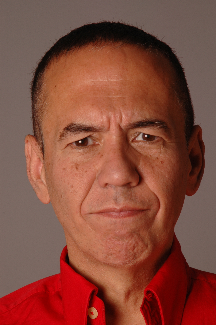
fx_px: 2096
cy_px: 162
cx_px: 108
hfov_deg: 5.9
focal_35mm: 232
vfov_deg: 8.9
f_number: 14
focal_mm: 155
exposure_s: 1/320
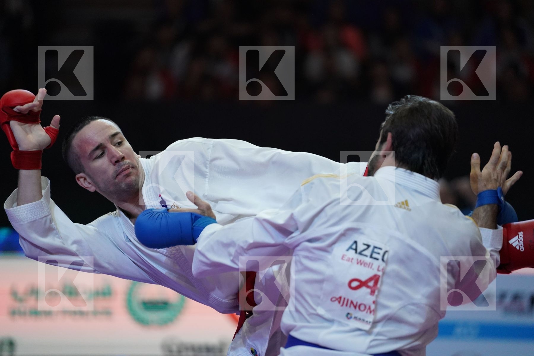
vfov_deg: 6.9
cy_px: 178
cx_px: 267
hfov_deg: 10.3
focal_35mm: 200
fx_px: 2966
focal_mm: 200
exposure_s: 1/1000
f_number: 2.8
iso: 4000
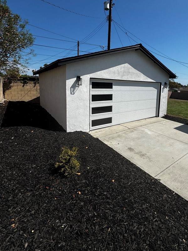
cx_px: 120
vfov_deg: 86.5
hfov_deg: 70.2
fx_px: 130
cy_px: 98
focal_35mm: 18
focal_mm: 2.22
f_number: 2.2
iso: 50
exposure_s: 1/3906
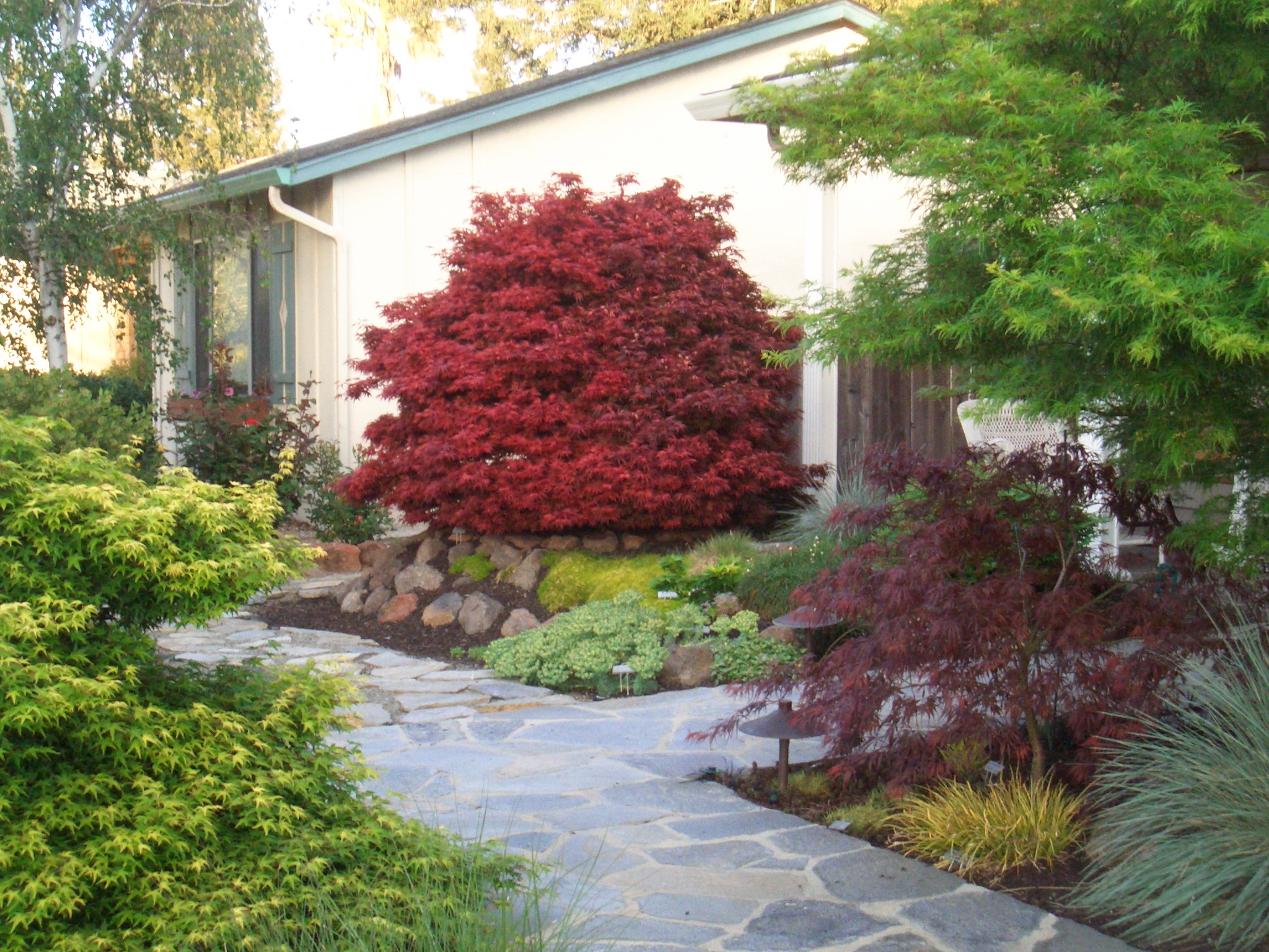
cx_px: 634
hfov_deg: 36.8
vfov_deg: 28.0
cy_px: 476
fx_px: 1906
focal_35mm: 52
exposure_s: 1/100
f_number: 4.6
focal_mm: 6.9
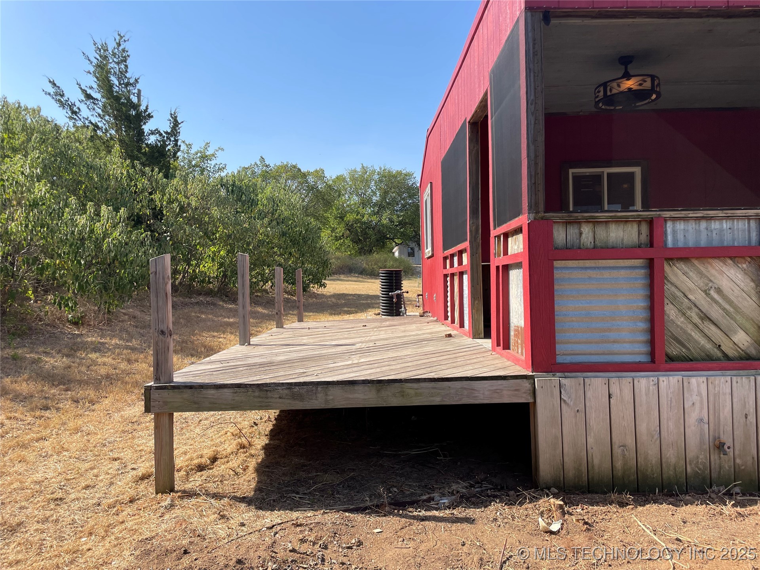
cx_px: 380
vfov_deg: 53.1
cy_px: 285
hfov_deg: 67.3
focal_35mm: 26
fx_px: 571
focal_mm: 4.2
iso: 32
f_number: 1.6
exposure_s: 1/1949
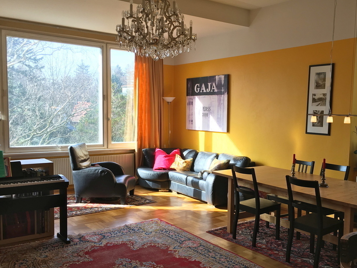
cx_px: 204
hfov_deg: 51.2
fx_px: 371
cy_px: 146
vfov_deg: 39.6
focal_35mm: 36
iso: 25
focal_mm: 4.15
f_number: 2.2
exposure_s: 1/130
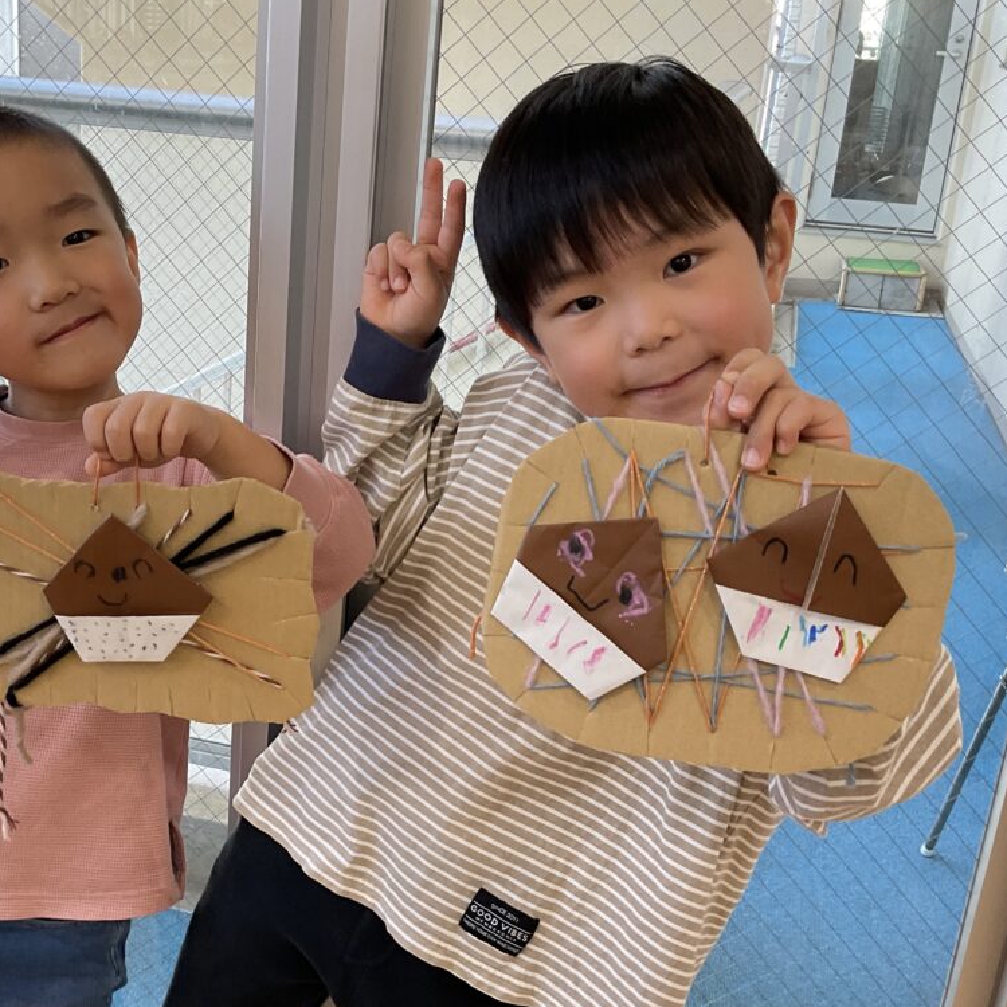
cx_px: 383
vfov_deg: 47.2
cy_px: 502
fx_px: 1152
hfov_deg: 46.8
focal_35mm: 35
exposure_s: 1/120
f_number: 1.8
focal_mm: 3
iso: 40
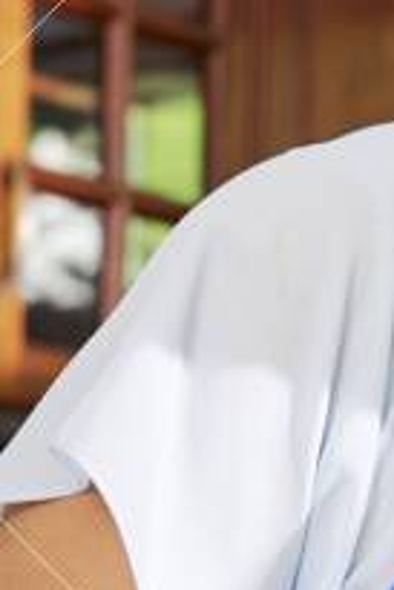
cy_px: 812
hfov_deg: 6.1
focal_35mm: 222
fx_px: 3638
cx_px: 741
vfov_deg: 9.1
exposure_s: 1/160
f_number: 3.5
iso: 100
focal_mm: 35
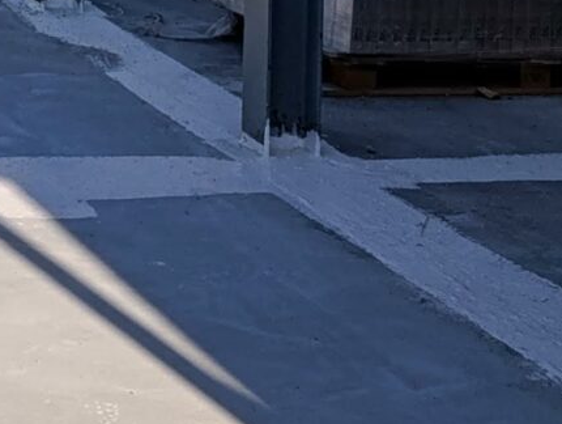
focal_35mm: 137
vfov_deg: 10.2
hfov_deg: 12.7
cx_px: -537
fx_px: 2228
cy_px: -381
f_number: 1.6
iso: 50
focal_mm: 6.14
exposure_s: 1/613
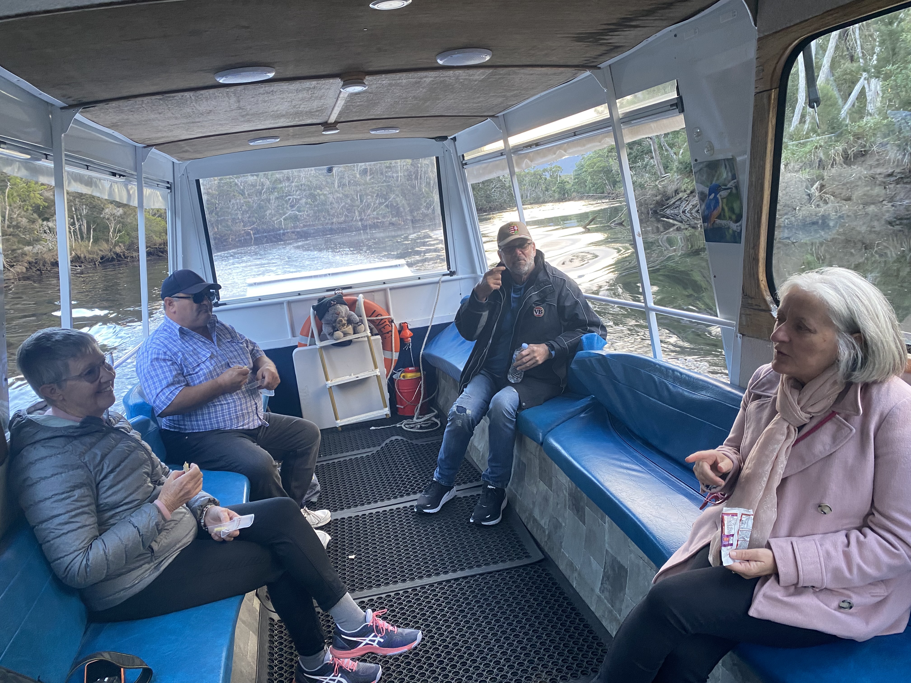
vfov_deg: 53.1
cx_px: 456
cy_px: 342
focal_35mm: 26
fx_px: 684
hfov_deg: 67.3
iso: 125
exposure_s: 1/68
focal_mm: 4.25
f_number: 1.8
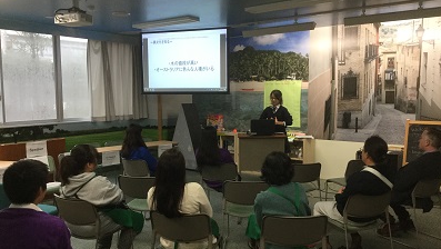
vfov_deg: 34.7
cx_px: 221
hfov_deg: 58.0
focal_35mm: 34
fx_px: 398
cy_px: 136
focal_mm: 3.3
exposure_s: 1/30
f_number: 2.4
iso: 50
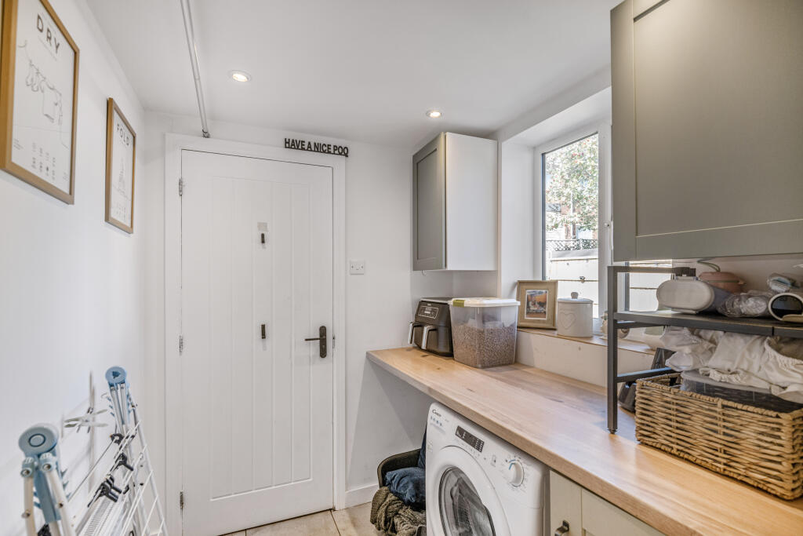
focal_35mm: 16
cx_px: 402
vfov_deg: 73.8
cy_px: 268
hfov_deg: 96.7
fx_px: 357
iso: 200
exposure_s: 1/30
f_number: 7.1
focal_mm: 16
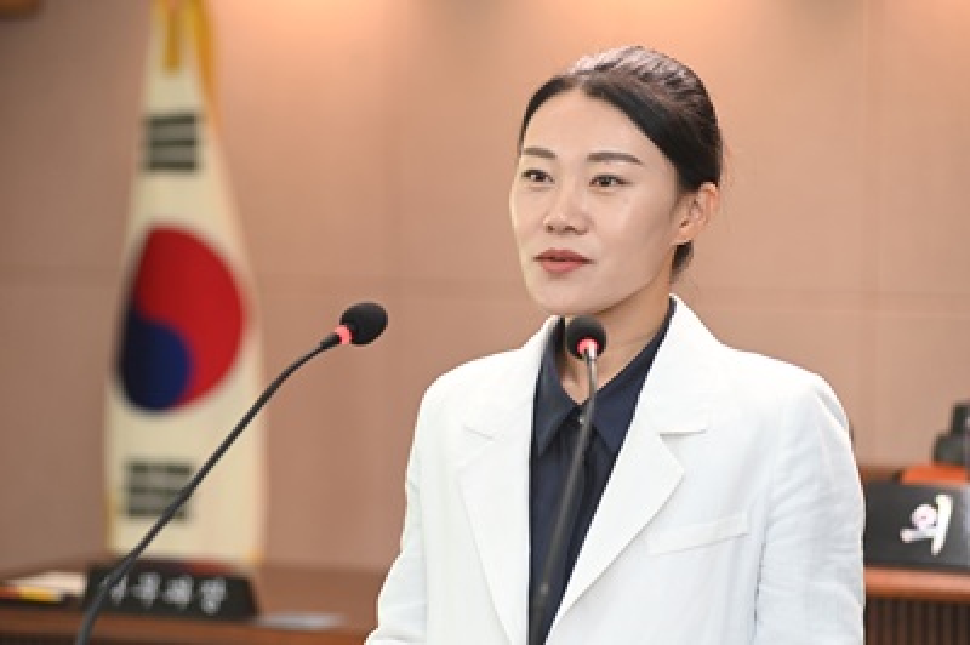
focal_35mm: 120
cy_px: 322
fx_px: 3231
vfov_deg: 11.4
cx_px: 485
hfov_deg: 17.1
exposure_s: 1/100
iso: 640
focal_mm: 120
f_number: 4
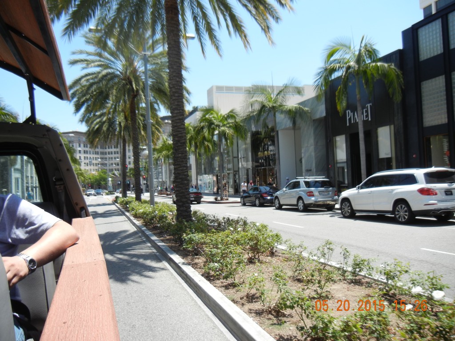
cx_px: 228
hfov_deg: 60.0
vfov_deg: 46.8
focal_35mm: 30
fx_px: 394
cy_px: 170
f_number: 3.5
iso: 160
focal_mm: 5.4
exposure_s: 1/803
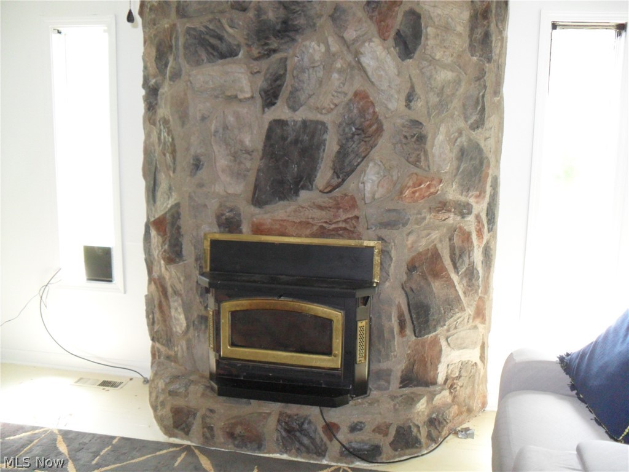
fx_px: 636
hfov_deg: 52.6
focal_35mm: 35
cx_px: 314
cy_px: 236
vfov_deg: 40.7
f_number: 3
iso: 240
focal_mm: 6.3
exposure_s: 1/45
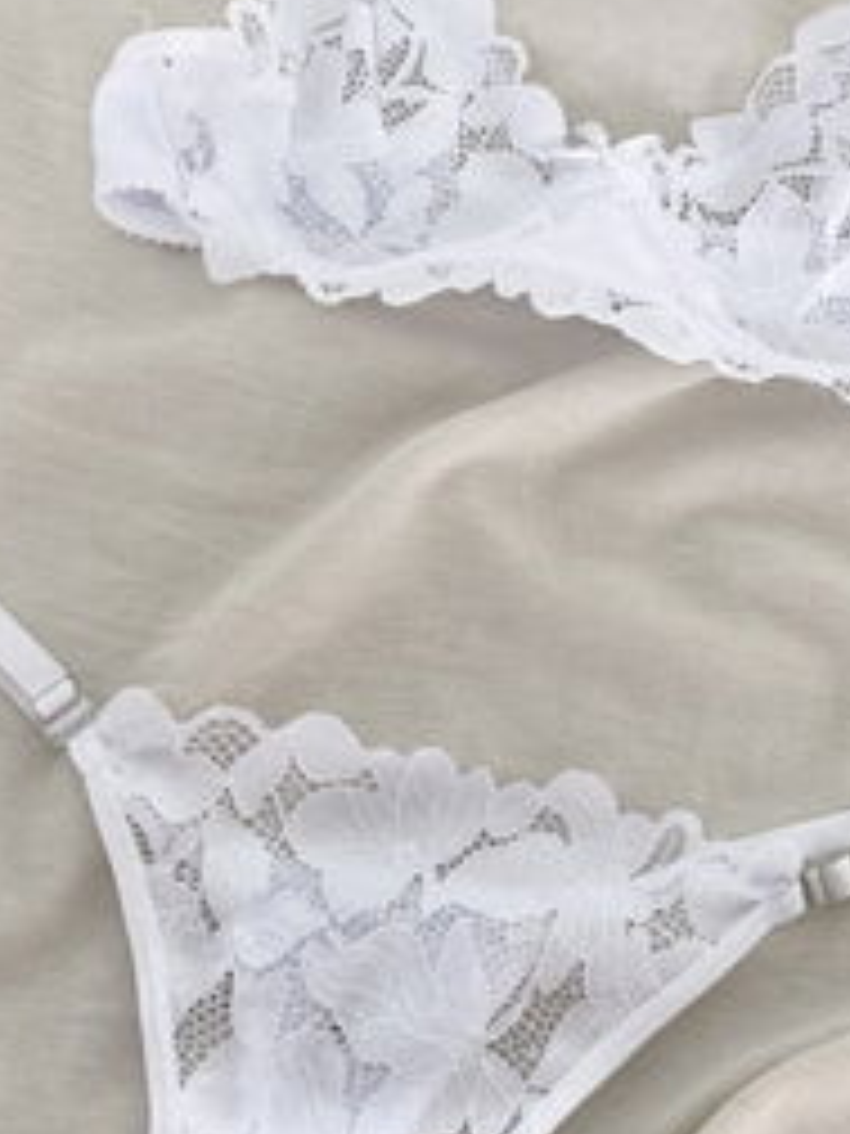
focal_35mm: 55
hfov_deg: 25.3
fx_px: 1801
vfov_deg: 34.8
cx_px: 846
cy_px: 443
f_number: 1.8
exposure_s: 1/154
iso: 32
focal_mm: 4.25
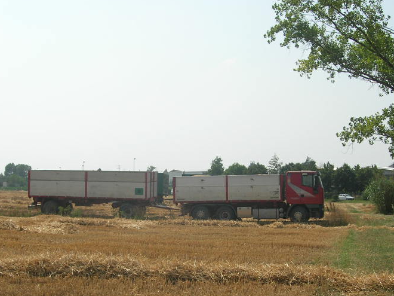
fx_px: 672
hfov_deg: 32.7
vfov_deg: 24.6
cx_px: 184
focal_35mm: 59
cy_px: 206
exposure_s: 1/812
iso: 64
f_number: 4.8
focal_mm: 7.8
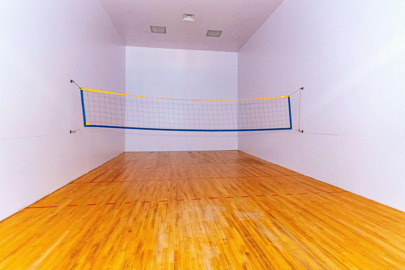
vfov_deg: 67.4
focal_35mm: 18
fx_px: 202
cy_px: 135
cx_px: 202
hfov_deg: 90.0
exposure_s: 1/60
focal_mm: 12
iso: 6400
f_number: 2.8
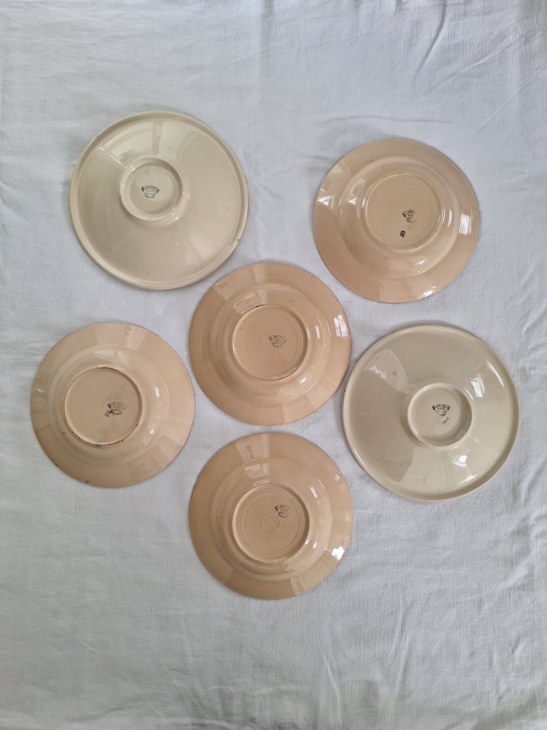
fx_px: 485
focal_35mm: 23
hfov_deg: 58.9
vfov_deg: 73.9
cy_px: 365
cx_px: 274
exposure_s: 1/50
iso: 40
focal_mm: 5.54
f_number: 1.8
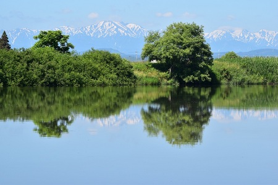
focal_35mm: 153
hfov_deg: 13.4
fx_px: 1181
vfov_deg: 9.0
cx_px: 139
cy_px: 92
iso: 400
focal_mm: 102
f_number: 11
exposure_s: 1/500
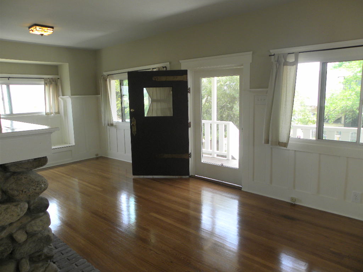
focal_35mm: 26
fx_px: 273
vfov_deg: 53.1
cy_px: 136
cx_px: 182
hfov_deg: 67.3
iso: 96
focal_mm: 4.6
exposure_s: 1/60
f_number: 2.8
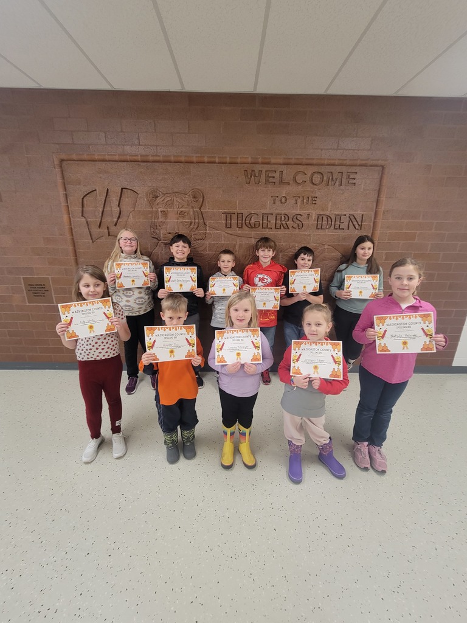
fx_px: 234
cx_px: 234
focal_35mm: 13
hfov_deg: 89.9
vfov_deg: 106.2
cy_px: 312
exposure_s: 1/60
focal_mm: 2.2
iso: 160
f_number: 2.2
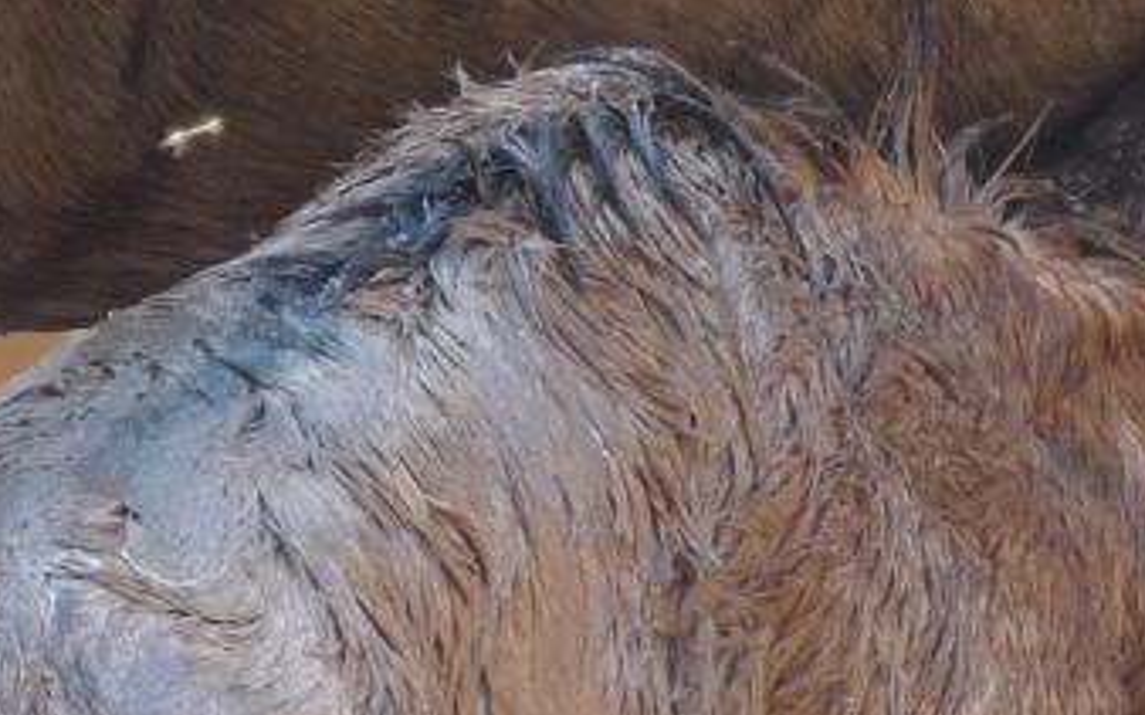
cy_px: 461
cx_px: 1009
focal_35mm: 728
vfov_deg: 1.8
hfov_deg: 2.9
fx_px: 22710
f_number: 3.7
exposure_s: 1/125
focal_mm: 36.4
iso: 200
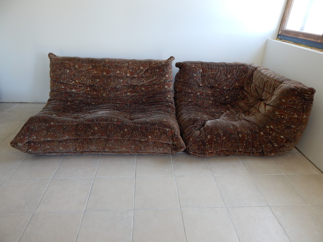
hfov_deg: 76.4
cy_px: 121
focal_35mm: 22
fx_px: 205
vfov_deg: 61.1
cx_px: 162
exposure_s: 1/30
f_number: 3
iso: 125
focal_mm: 4
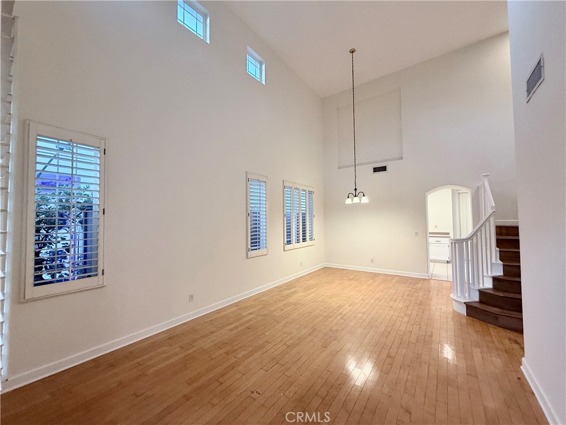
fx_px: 229
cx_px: 283
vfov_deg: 85.7
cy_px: 212
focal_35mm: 14
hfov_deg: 102.1
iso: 250
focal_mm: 2.22
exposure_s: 1/60
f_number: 2.2
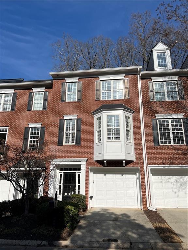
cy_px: 125
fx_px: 188
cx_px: 94
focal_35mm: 26
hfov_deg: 53.1
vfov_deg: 67.3
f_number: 1.5
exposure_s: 1/9434
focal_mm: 5.7
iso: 50
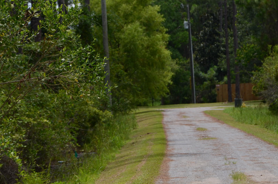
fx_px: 1765
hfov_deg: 9.0
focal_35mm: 229
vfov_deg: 6.0
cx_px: 181
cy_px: 55
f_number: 9
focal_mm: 98
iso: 100
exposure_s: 1/200
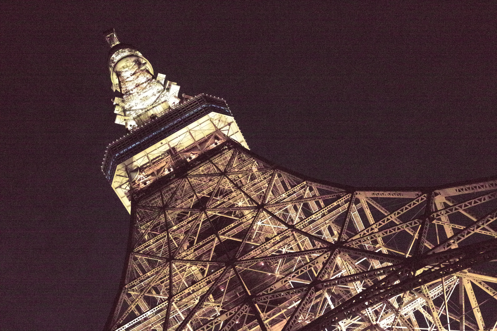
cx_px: 248
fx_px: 621
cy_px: 166
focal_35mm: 45
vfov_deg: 29.9
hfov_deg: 43.6
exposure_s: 1/80
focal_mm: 30
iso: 6400
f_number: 8
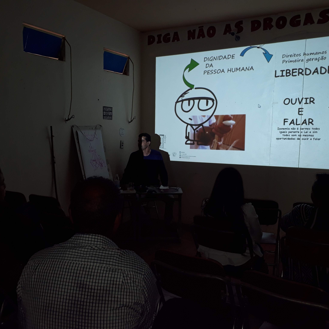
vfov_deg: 51.1
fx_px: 344
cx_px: 166
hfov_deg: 51.1
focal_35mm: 32
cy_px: 165
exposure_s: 1/30
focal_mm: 3.6
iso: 40
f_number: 1.9
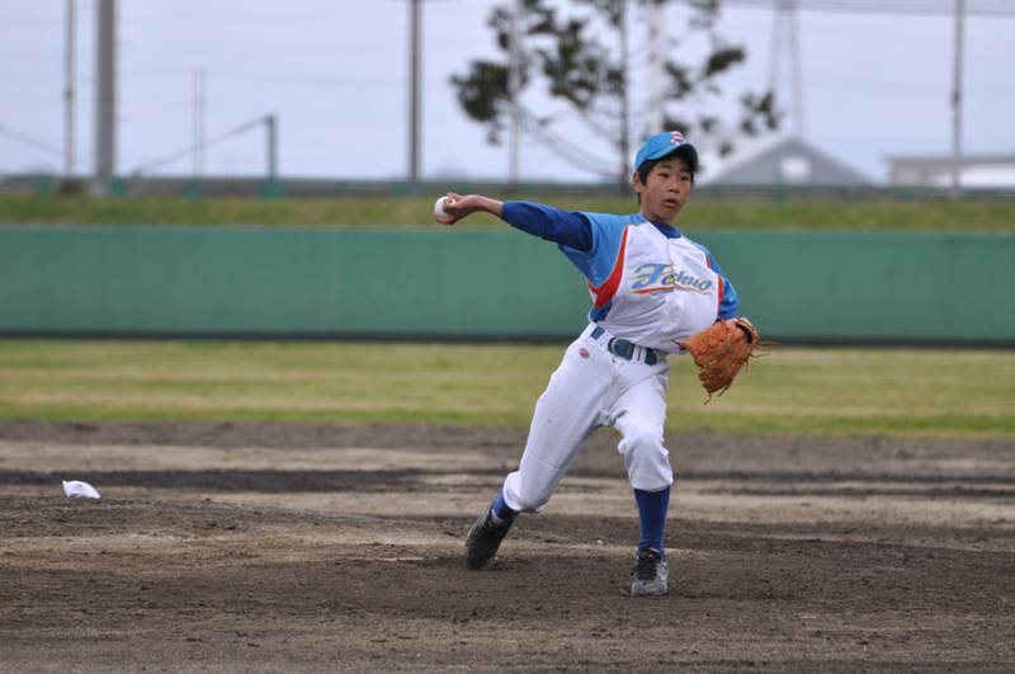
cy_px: 337
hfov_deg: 4.6
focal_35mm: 450
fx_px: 12669
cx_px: 508
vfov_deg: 3.0
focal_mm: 300
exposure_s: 1/1000
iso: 400
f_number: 5.6
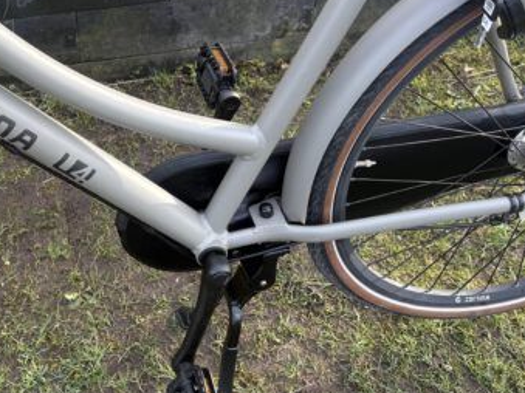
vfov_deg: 31.1
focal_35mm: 46
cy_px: 118
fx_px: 697
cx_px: 96
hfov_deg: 39.4
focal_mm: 5.96
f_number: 1.6
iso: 32
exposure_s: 1/122
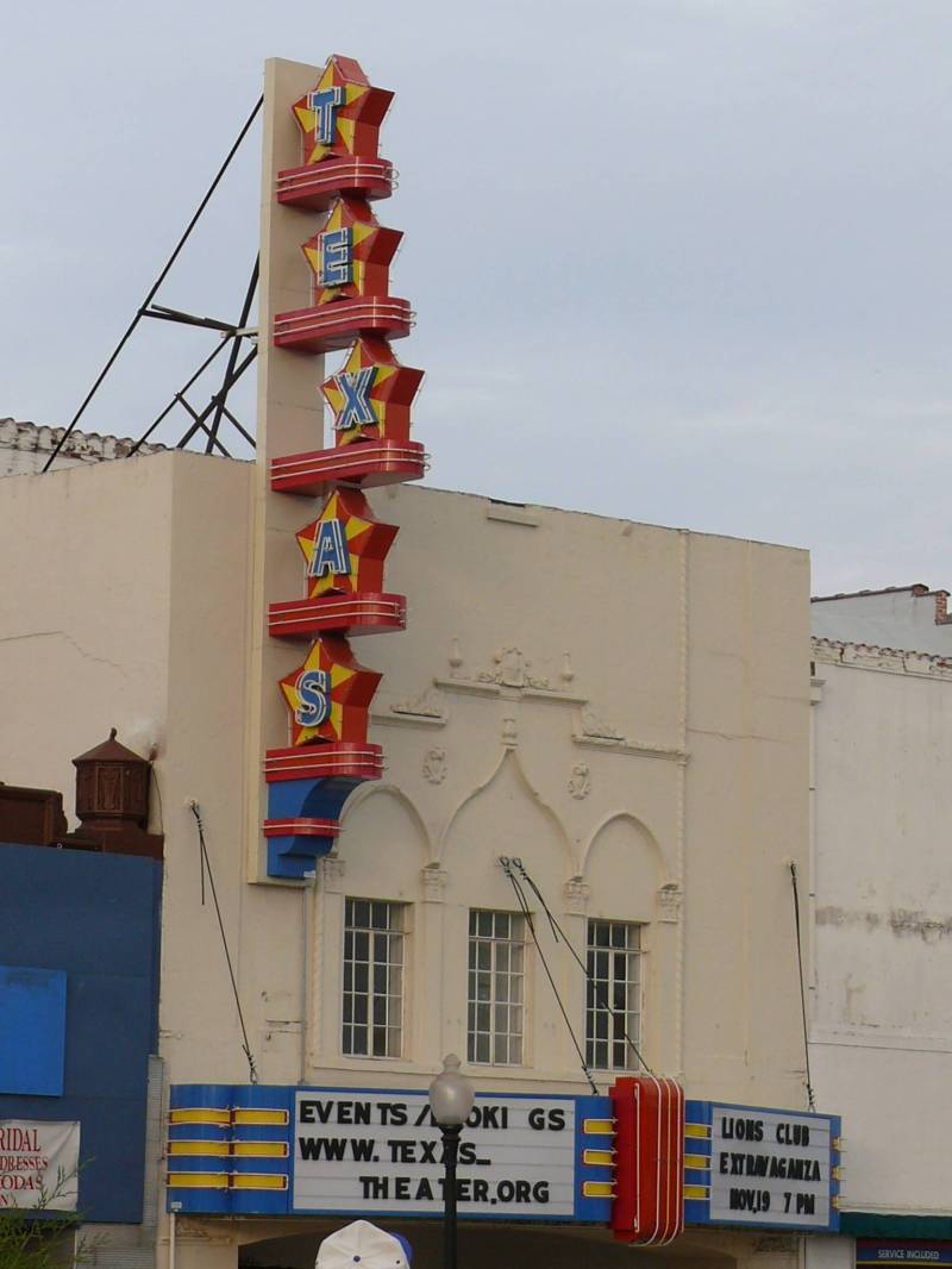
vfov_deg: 14.7
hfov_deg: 11.1
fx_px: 4912
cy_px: 634
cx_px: 476
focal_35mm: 134
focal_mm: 15.8
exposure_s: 1/200
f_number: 4.5
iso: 100
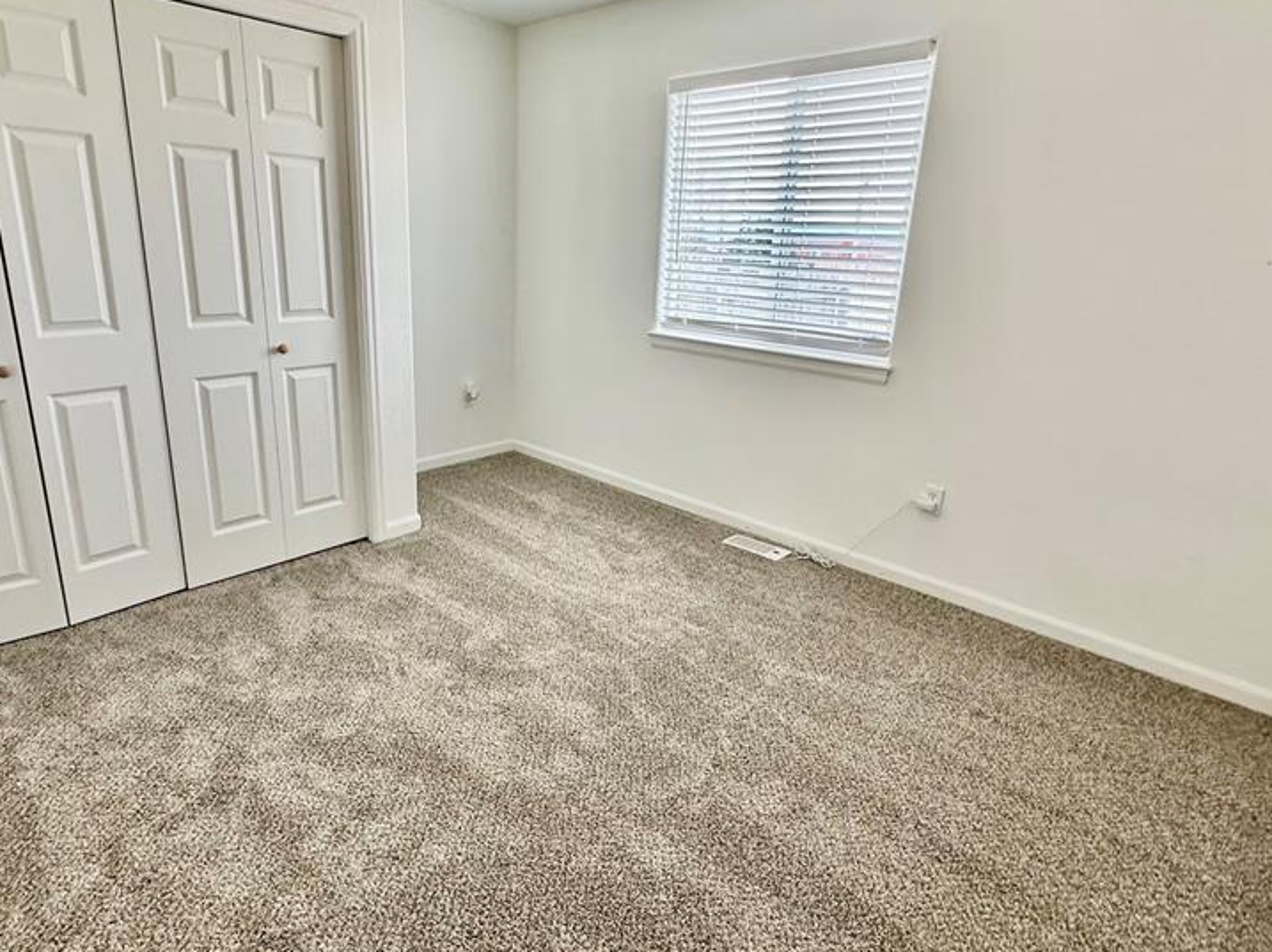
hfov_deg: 81.6
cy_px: 437
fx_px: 735
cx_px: 584
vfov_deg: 65.8
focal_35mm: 20
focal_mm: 2.22
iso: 80
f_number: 2.2
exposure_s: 1/99
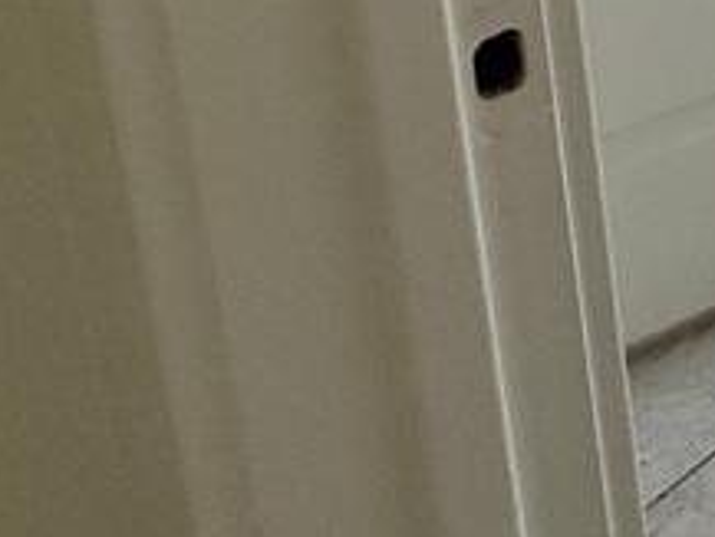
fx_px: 1364
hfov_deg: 21.2
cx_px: 1239
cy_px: -669
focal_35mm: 66
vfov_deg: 15.4
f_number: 2.2
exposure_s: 1/99
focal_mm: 2.22
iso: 125
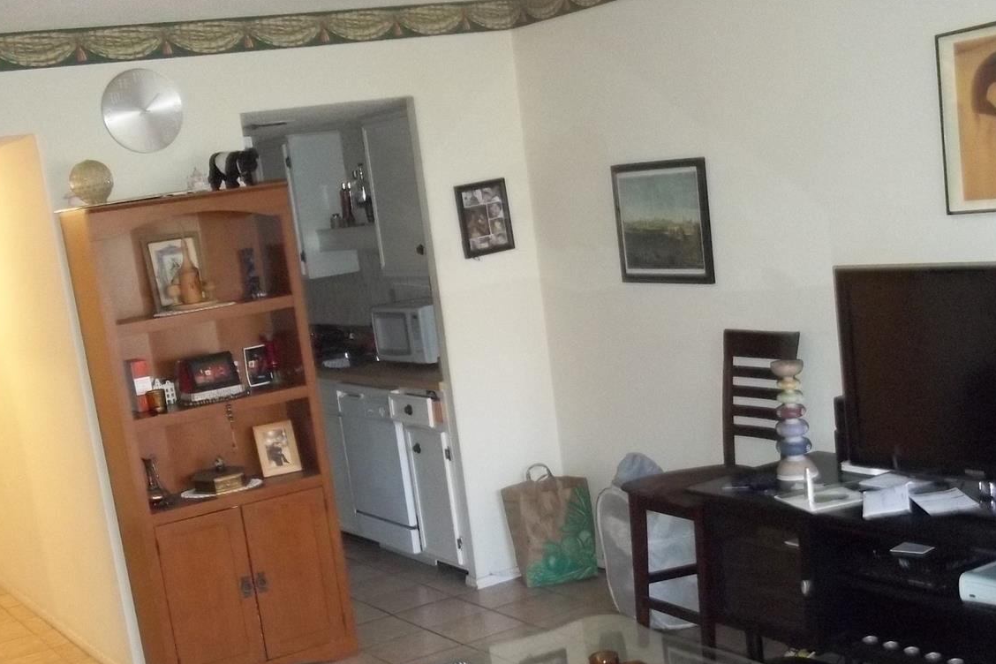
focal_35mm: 51
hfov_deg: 38.9
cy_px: 517
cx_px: 499
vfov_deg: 26.1
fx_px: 1411
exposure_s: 1/30
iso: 320
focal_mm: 6.5
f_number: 3.1
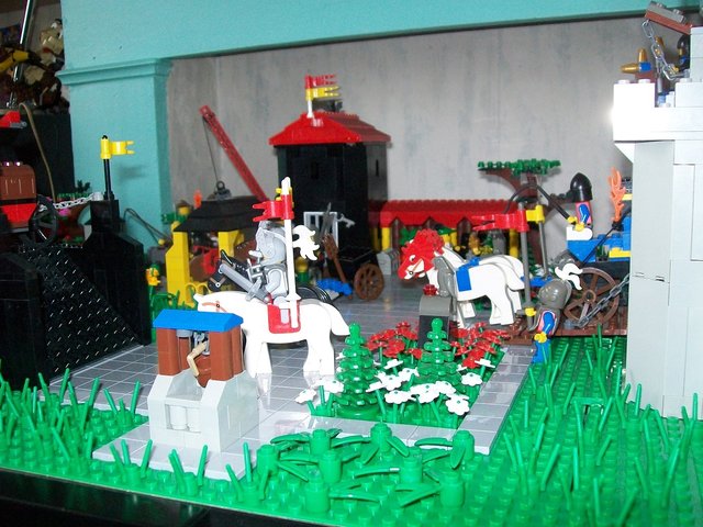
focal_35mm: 36
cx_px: 352
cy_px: 264
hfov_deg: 51.4
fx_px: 731
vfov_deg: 39.7
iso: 160
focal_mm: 6
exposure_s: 1/60
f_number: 2.7
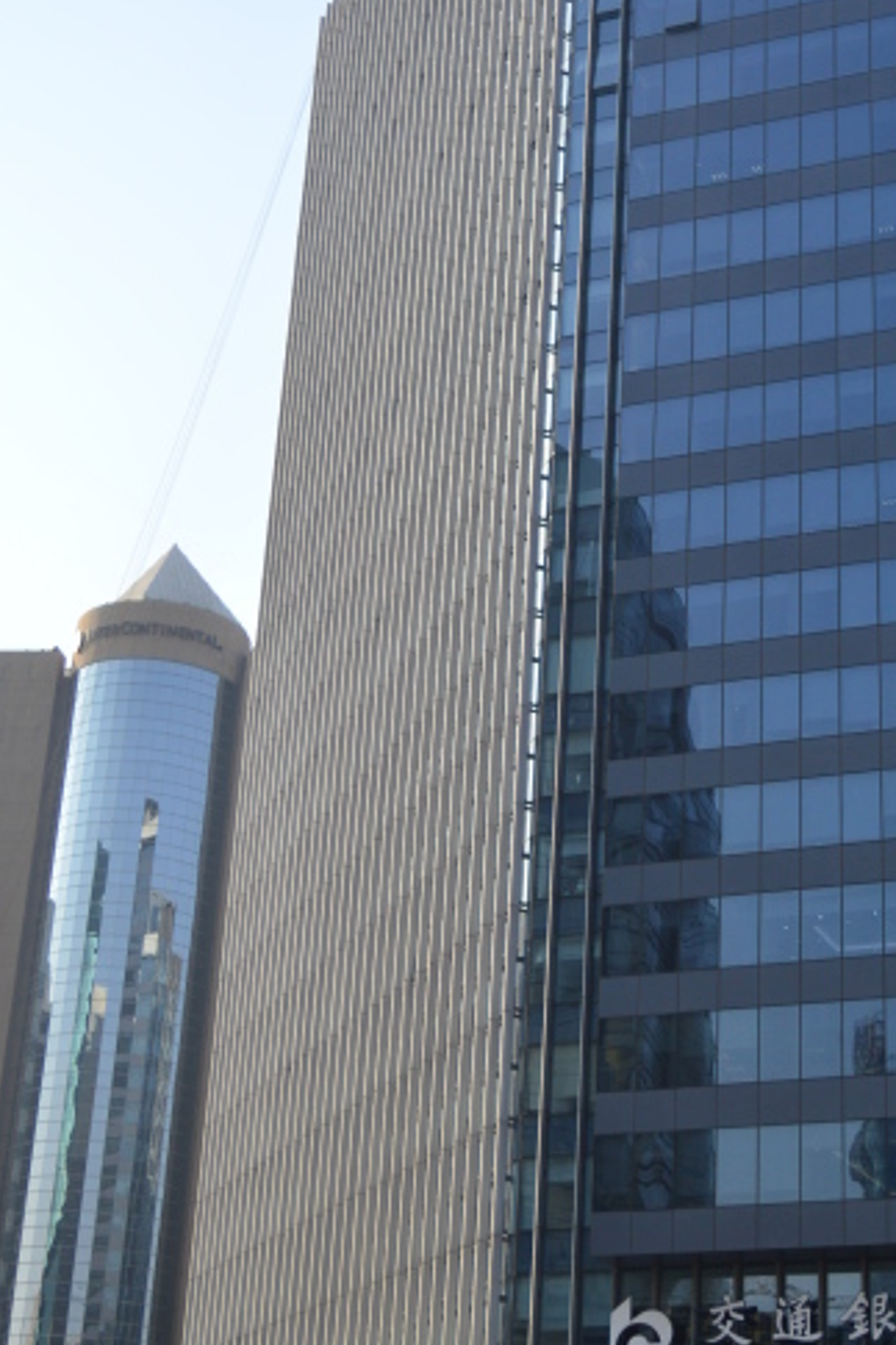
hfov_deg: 23.3
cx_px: 748
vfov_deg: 35.0
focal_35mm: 57
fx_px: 2129
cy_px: 729
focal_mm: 18
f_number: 3.5
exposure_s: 1/800
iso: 100
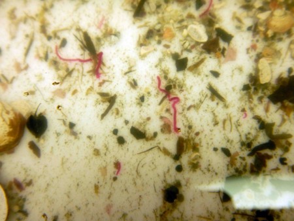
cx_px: 147
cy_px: 110
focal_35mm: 56
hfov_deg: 34.3
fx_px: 476
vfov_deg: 26.1
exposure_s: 1/50
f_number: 4.4
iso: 125
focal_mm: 10.1
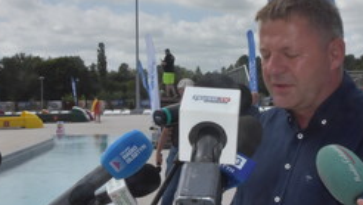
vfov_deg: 17.8
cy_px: 102
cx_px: 221
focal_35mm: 68
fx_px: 654
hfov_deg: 30.9
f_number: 29
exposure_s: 1/250
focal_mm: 25
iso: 1250
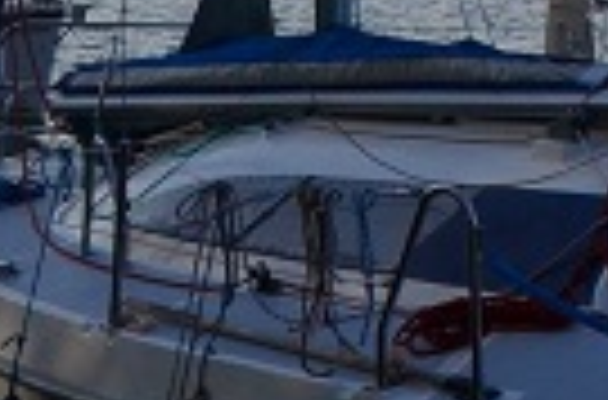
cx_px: 1515
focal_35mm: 133
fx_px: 2238
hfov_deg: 12.0
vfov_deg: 9.4
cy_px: -465
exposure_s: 1/500
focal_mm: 12
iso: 400
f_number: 10
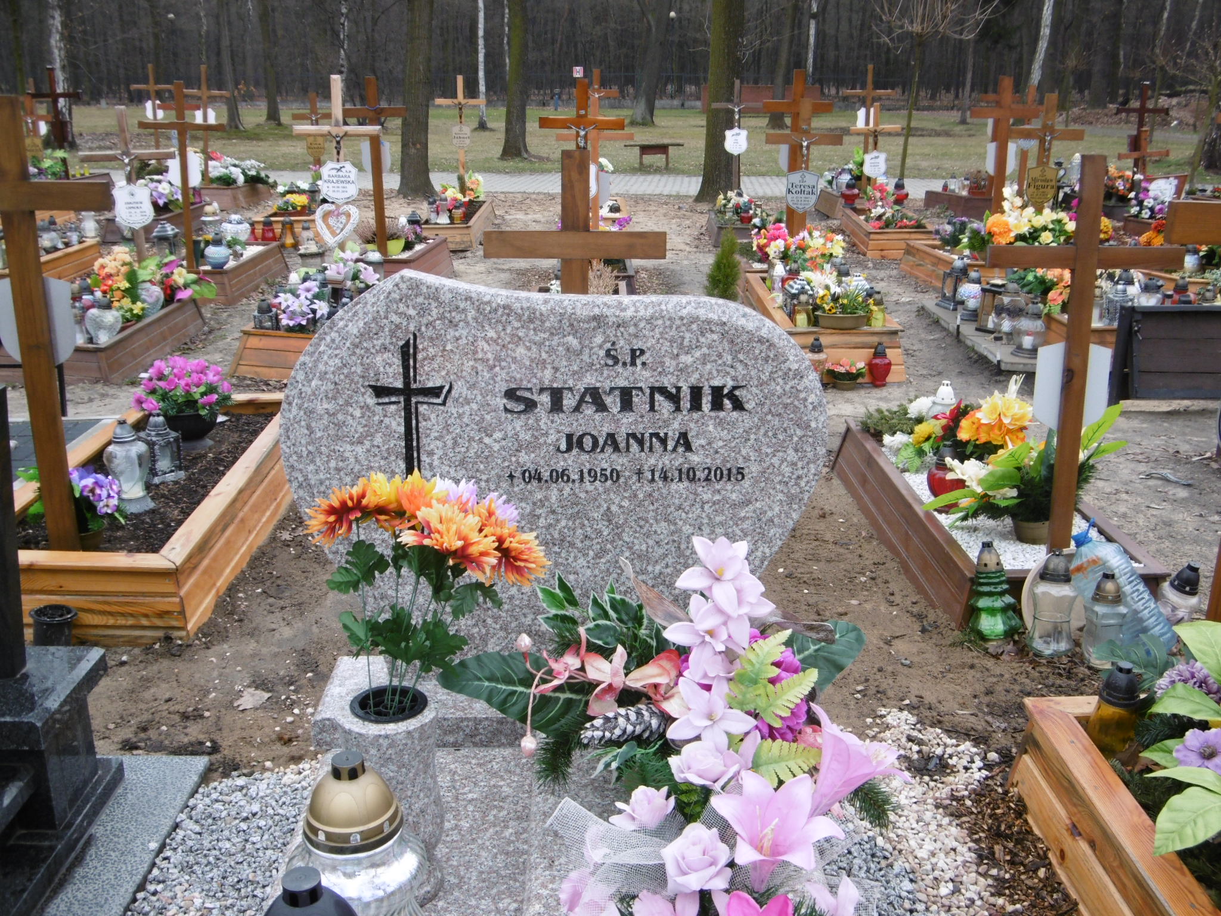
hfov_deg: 49.0
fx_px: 1340
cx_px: 610
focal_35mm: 38
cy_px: 458
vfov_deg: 37.7
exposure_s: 1/80
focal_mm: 6.8
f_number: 3.7
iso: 100
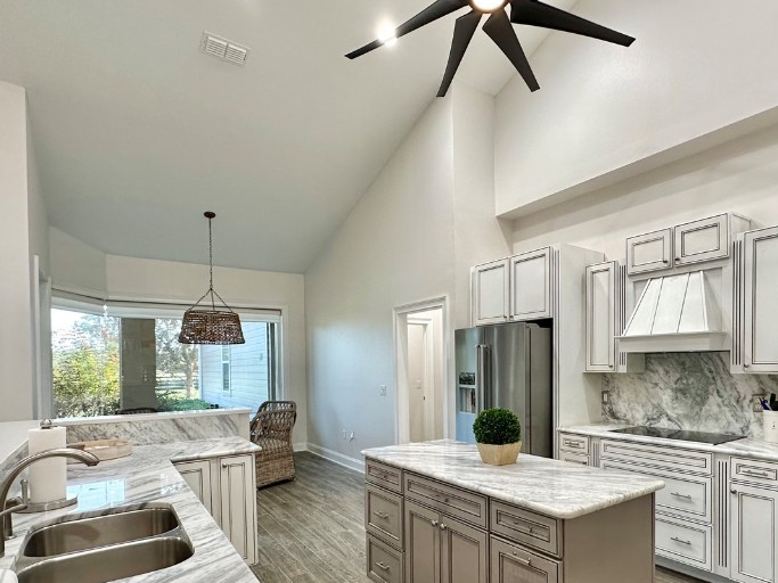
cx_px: 447
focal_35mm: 21
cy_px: 376
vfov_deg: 62.3
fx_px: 472
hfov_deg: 78.5
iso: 200
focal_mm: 2.22
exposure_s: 1/120
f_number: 2.2
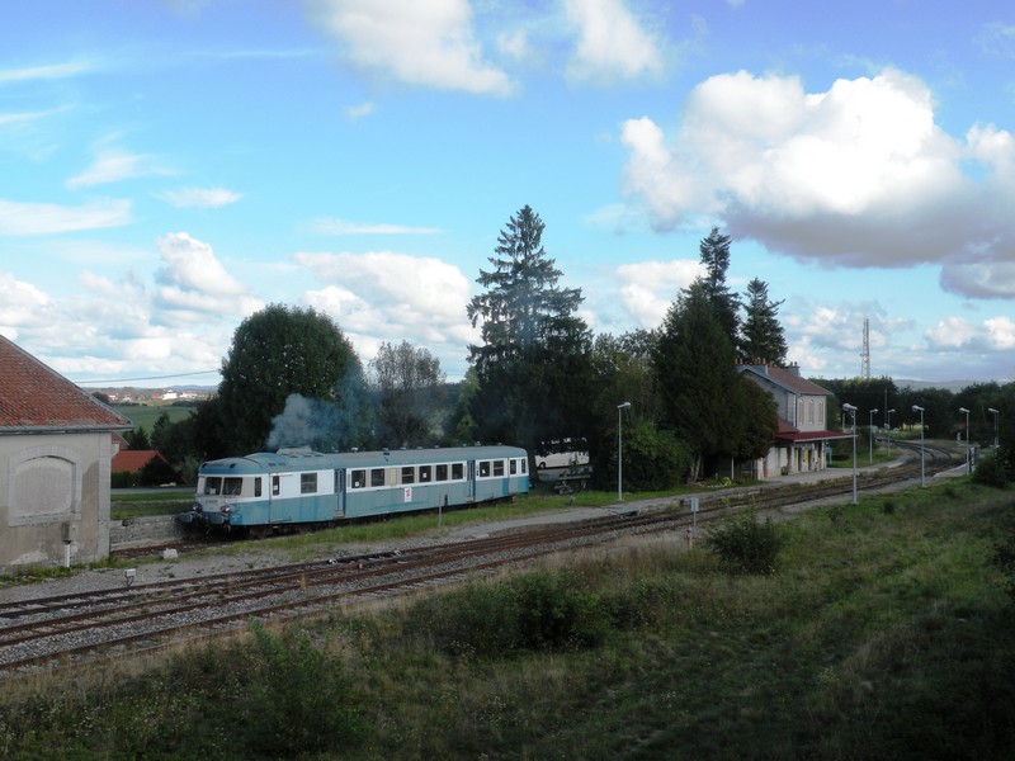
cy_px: 380
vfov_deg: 34.3
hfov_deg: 44.8
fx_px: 1232
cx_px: 508
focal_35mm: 42
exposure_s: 1/218
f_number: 5.6
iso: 64
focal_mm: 7.4
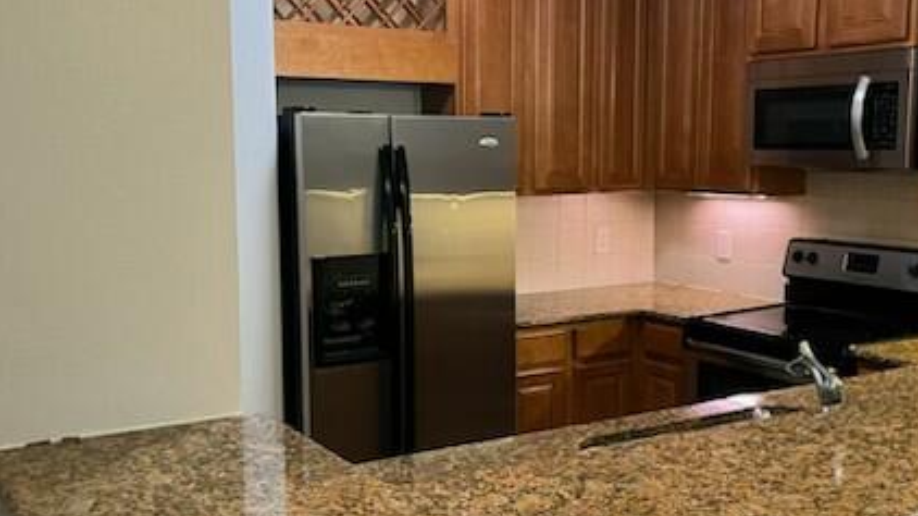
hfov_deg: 47.4
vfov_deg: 27.7
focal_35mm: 43
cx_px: 483
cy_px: 272
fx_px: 1046
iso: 125
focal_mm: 5.1
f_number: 1.6
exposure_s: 1/60
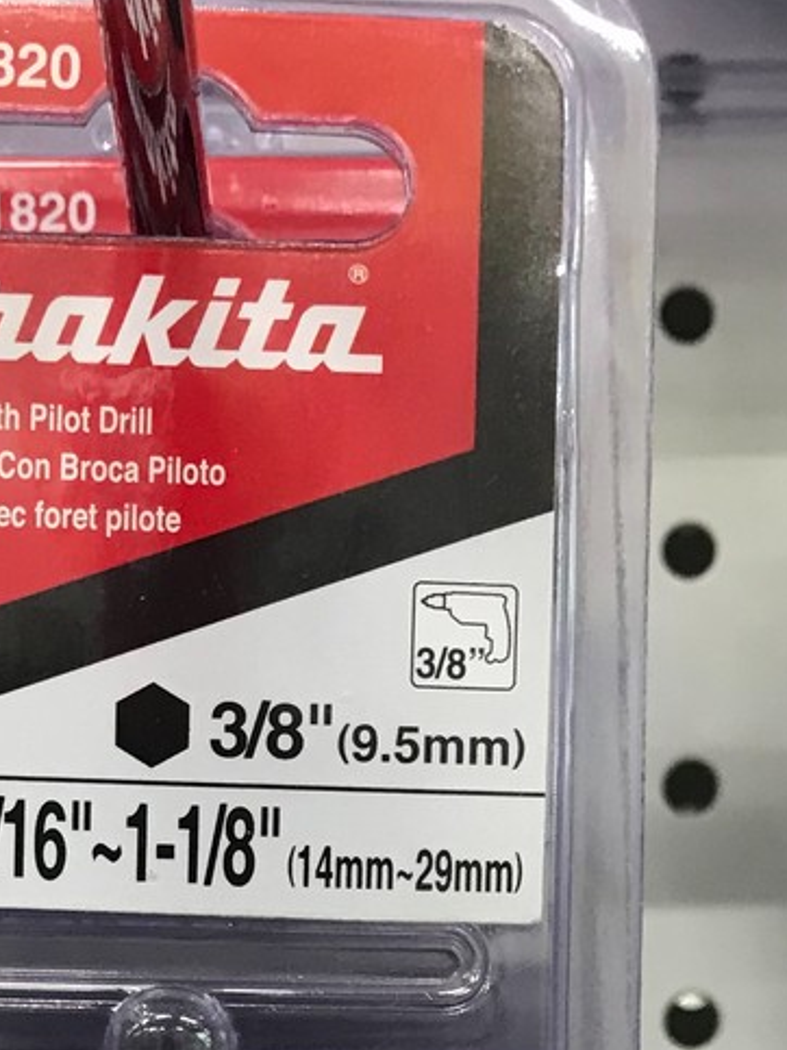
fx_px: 2699
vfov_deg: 20.4
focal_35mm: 89
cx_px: 278
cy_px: 1317
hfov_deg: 16.6
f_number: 1.8
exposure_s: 1/17
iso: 40
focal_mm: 3.99
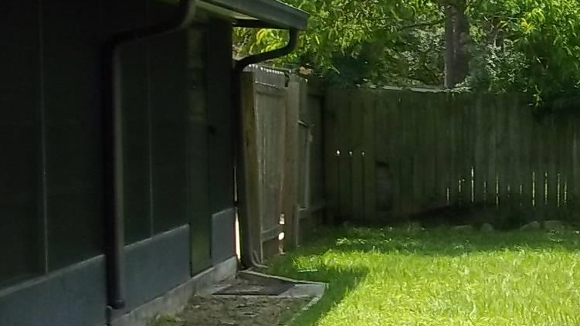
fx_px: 1645
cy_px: 243
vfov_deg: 11.3
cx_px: 736
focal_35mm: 107
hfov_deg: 18.7
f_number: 8
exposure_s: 1/100
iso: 80
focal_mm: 6.5
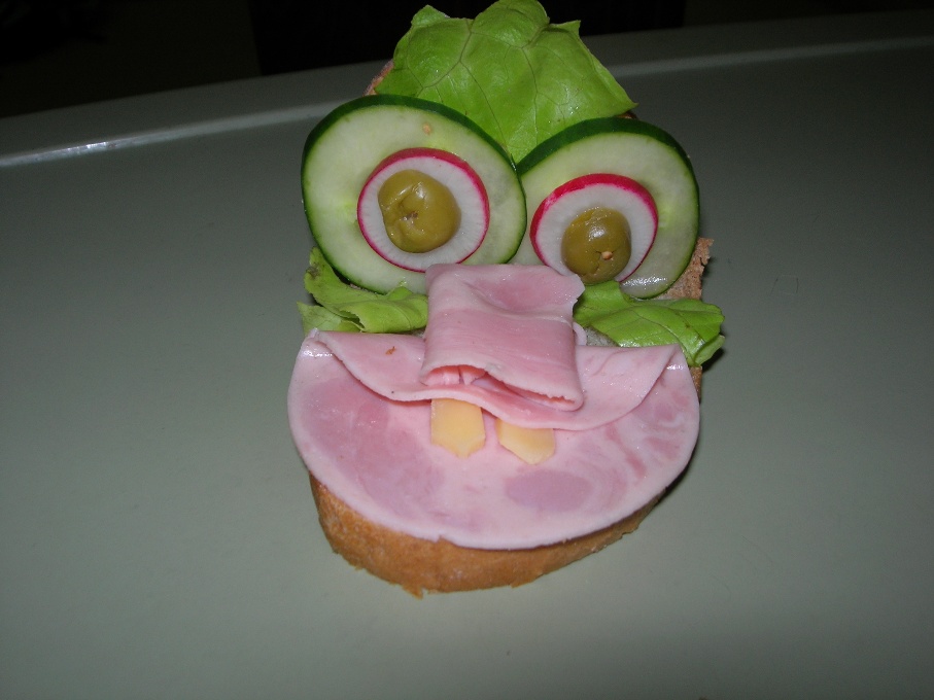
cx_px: 467
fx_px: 1025
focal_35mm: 38
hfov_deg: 49.0
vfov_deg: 37.7
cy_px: 350
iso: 64
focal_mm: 7.8
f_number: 4.8
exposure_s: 1/60.1
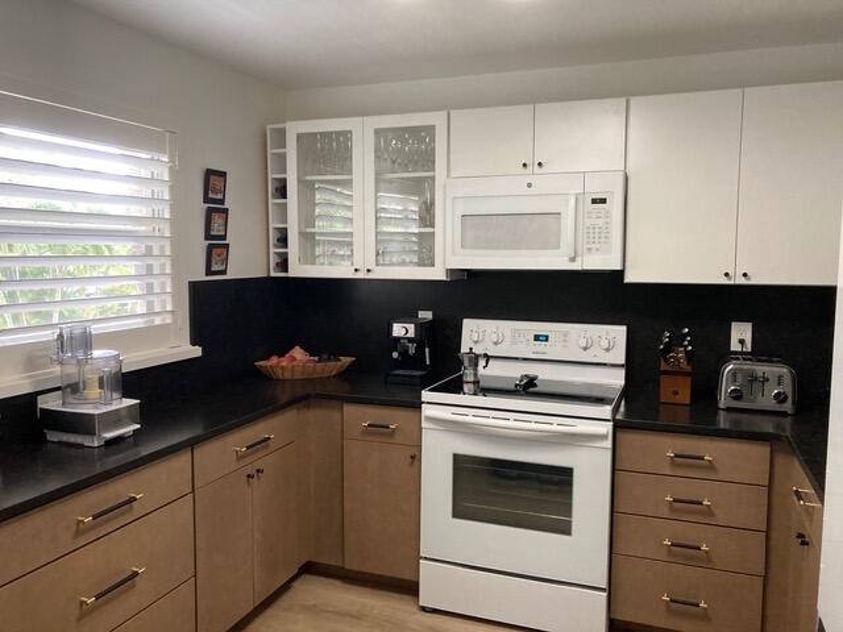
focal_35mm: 28
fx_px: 682
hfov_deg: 63.4
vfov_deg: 49.7
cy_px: 316
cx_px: 422
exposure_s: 1/60
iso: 200
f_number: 1.8
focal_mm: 3.99
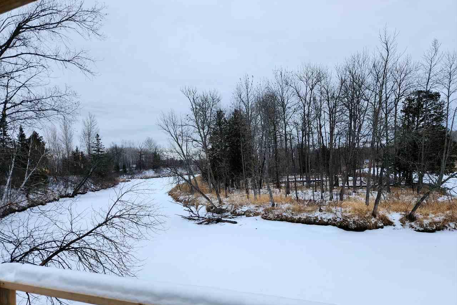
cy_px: 165
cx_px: 228
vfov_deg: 53.1
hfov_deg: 73.7
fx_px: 305
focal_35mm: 24
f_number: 1.8
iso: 50
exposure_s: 1/182
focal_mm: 5.4
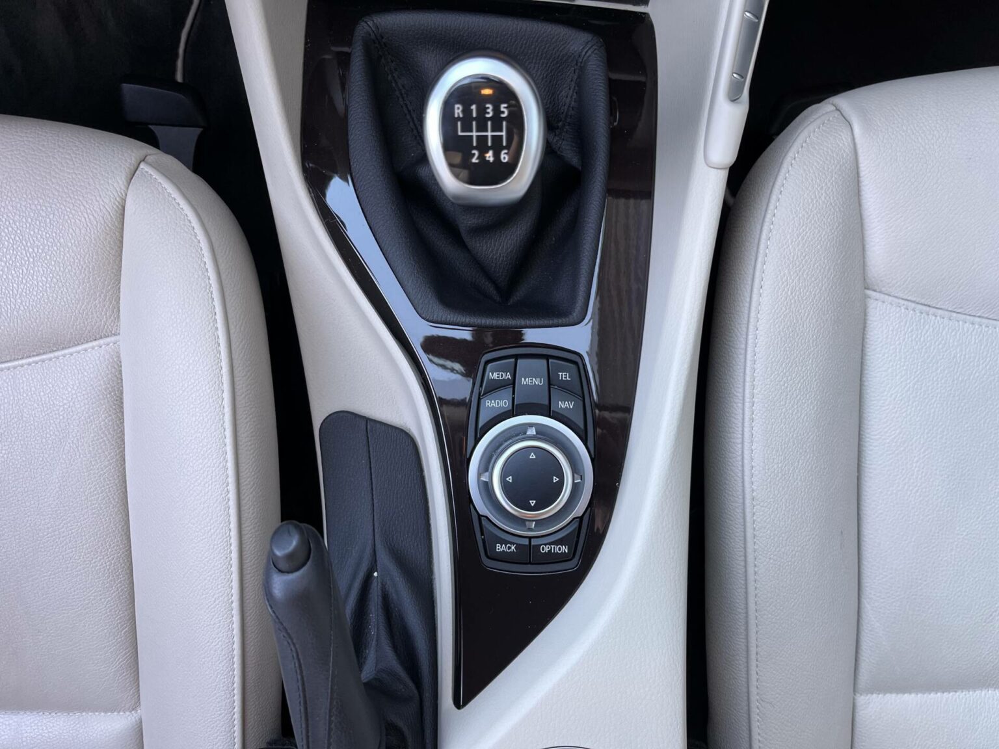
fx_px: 750
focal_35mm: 26
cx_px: 500
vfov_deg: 53.1
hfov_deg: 67.3
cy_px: 374
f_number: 1.6
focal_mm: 5.1
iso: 100
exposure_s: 1/79
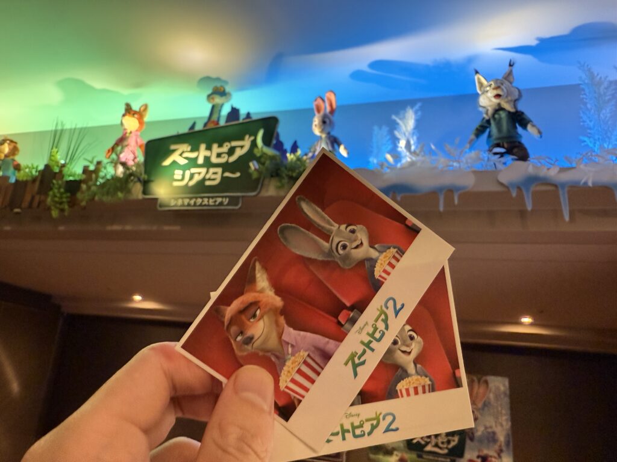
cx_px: 308
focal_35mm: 24
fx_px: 428
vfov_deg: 56.8
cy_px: 231
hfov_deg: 71.6
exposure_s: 1/50
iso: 320
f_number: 2.2
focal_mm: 2.22
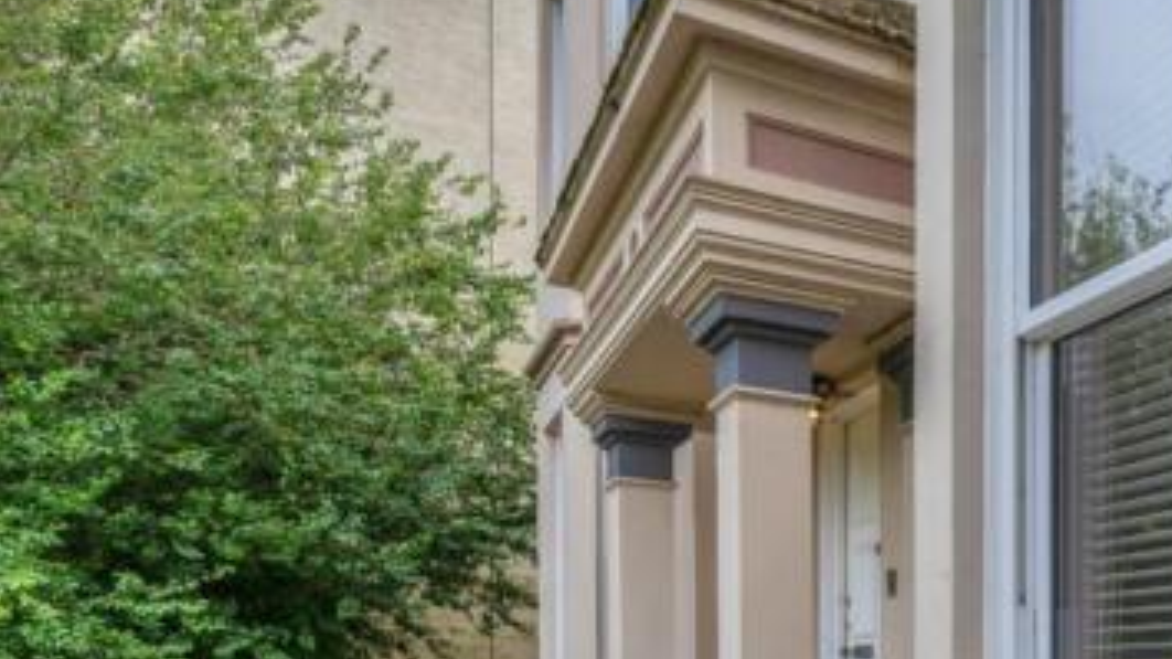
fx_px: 963
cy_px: 512
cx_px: 1081
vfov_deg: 36.7
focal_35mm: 31
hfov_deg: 53.7
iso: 200
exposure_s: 1/100
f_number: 9
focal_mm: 16
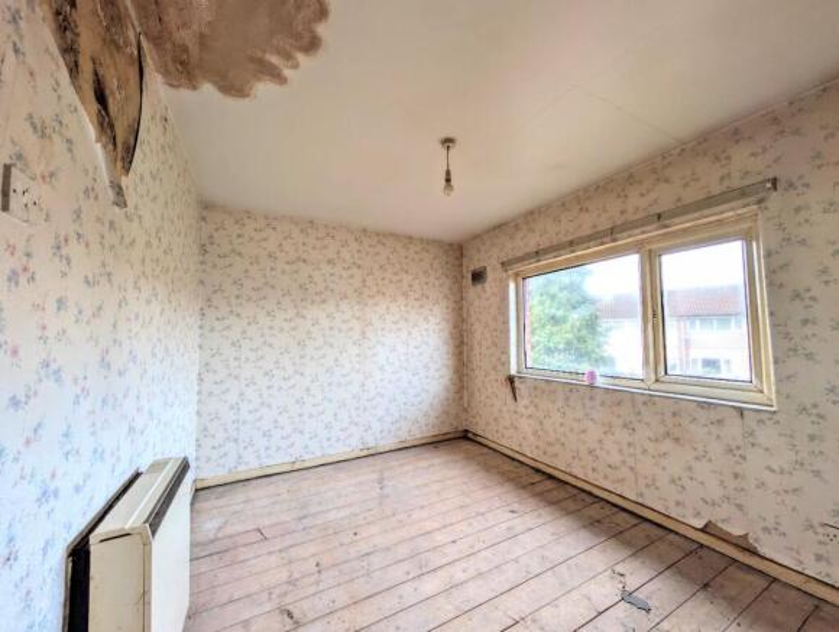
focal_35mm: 12
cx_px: 420
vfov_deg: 94.7
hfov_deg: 110.4
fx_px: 291
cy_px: 316
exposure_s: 1/161
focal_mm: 2.02
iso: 83
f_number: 1.7
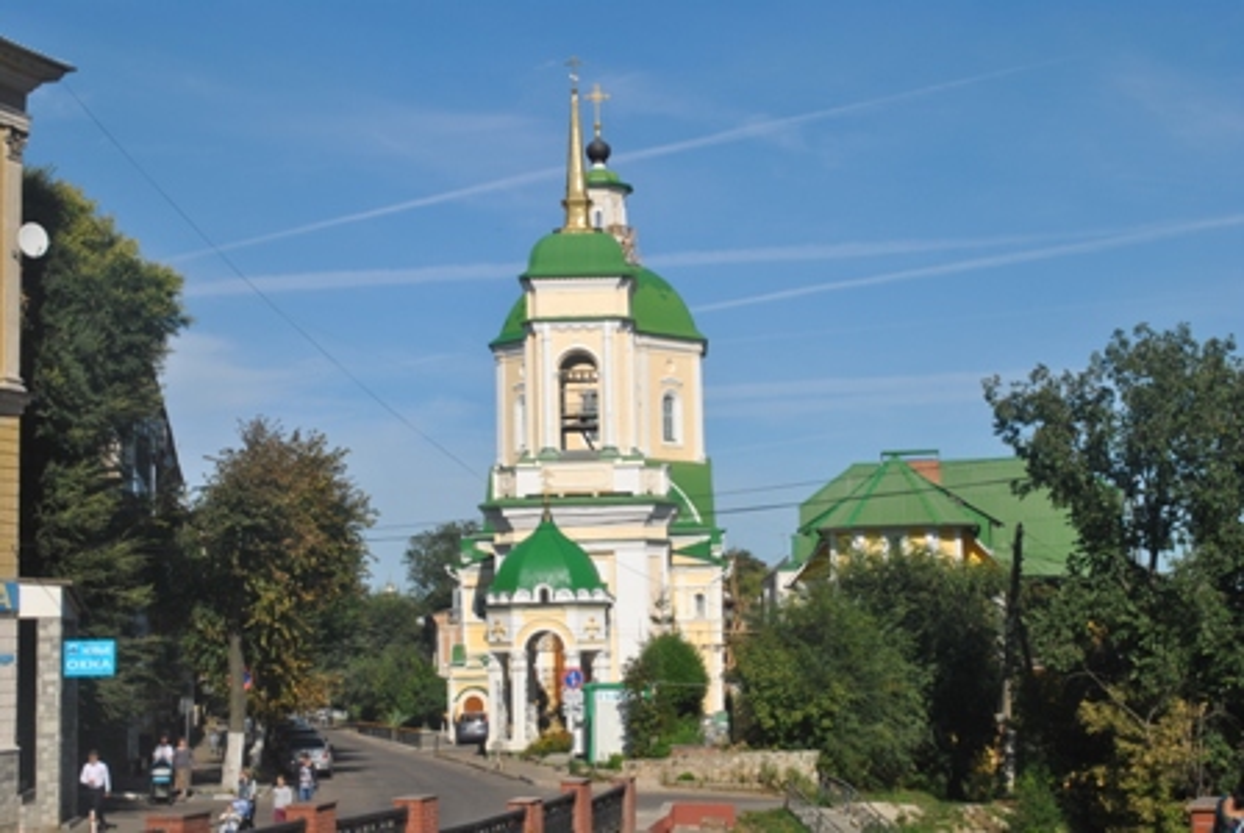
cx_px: 622
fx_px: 2076
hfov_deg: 33.4
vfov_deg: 22.7
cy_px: 416
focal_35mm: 60
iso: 100
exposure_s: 1/320
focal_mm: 40
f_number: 9
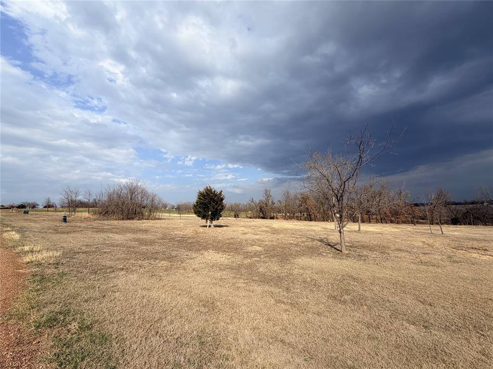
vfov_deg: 85.7
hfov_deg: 102.1
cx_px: 246
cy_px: 184
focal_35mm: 14
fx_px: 199
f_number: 2.2
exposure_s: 1/1068
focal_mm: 2.22
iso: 20
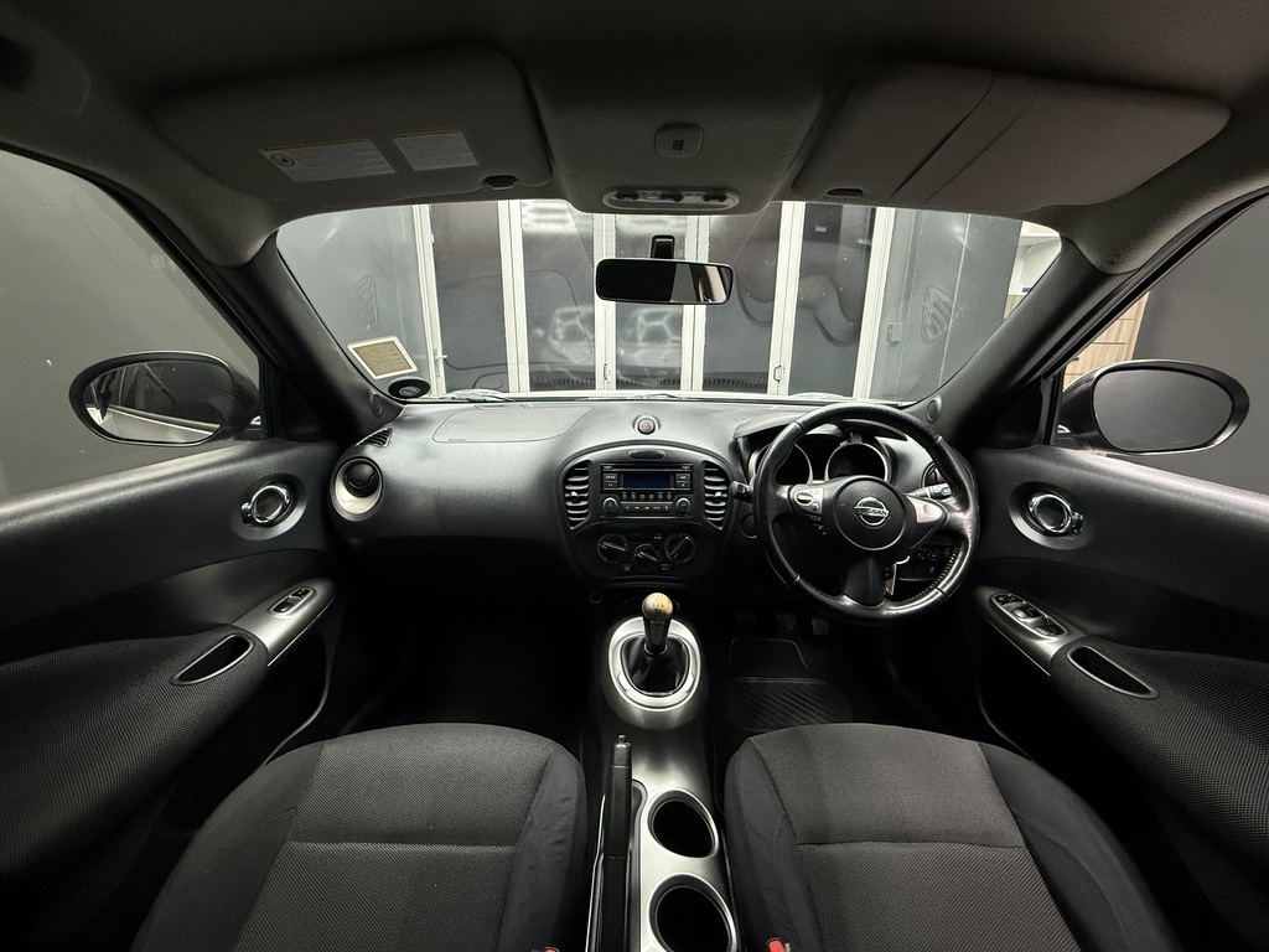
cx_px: 634
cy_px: 476
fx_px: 513
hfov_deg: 102.1
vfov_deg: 85.7
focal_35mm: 14
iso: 640
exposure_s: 1/60
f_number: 2.2
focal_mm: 2.22
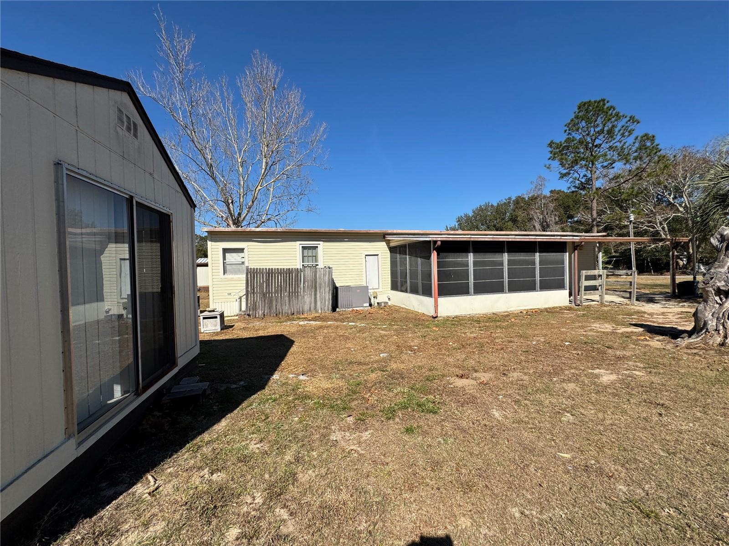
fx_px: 295
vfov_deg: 85.7
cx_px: 364
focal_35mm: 14
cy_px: 273
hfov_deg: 102.1
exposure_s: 1/3390
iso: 50
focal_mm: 2.22
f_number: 2.2
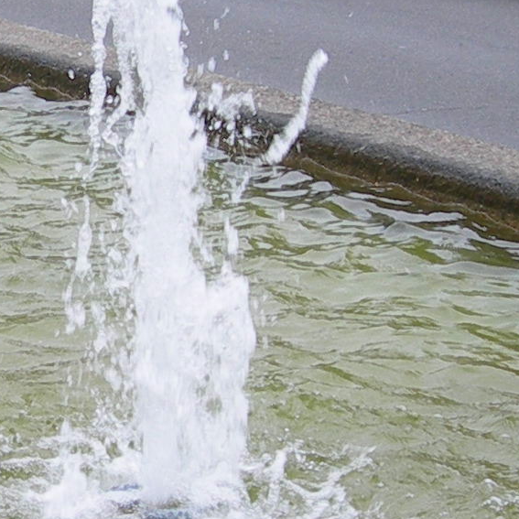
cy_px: 223
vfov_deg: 9.6
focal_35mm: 182
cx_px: -306
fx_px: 3087
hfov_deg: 9.3
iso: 50
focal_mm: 7.8
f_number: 2.8
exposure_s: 1/163
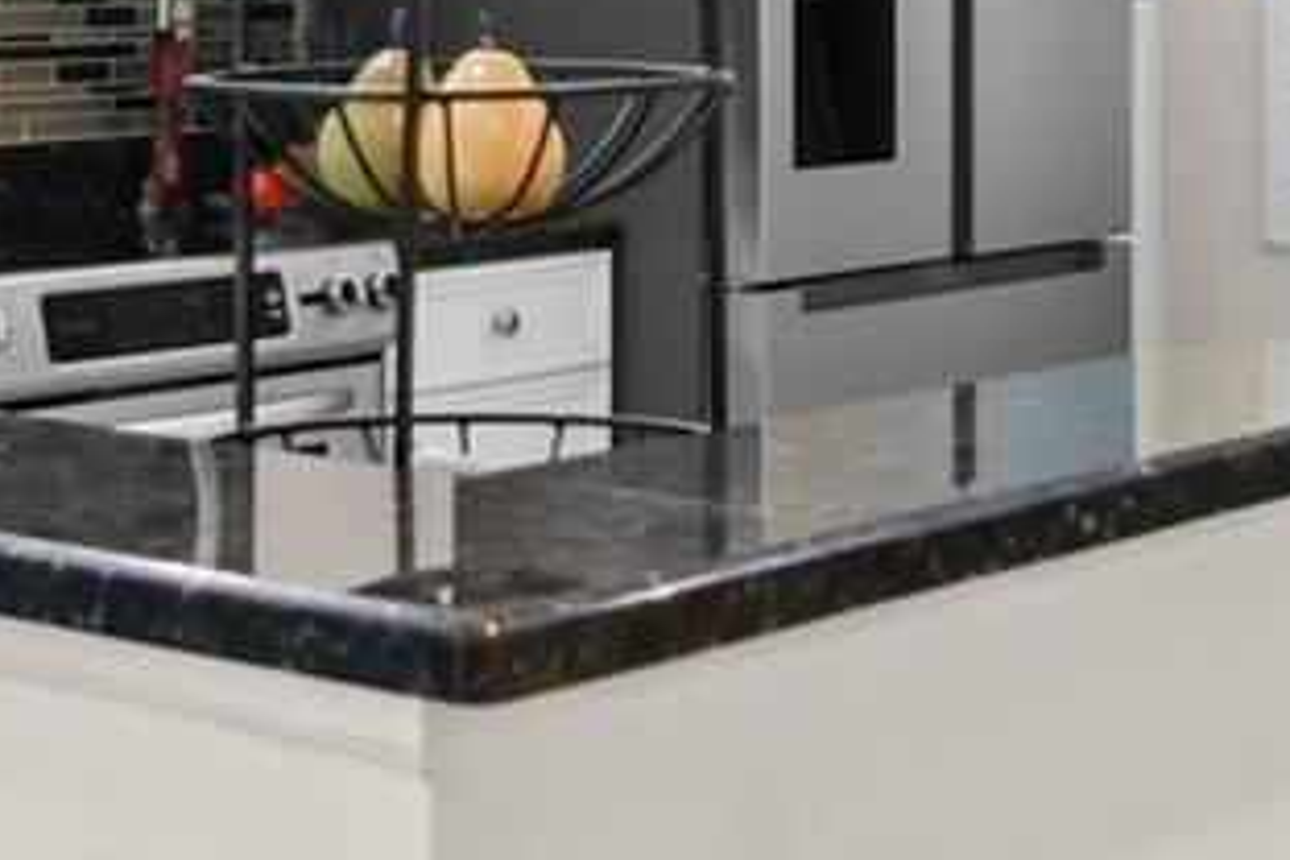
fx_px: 2938
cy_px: -37
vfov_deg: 16.3
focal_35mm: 82
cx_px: 877
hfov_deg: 24.6
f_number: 2.8
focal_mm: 11
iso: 100
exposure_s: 1/4
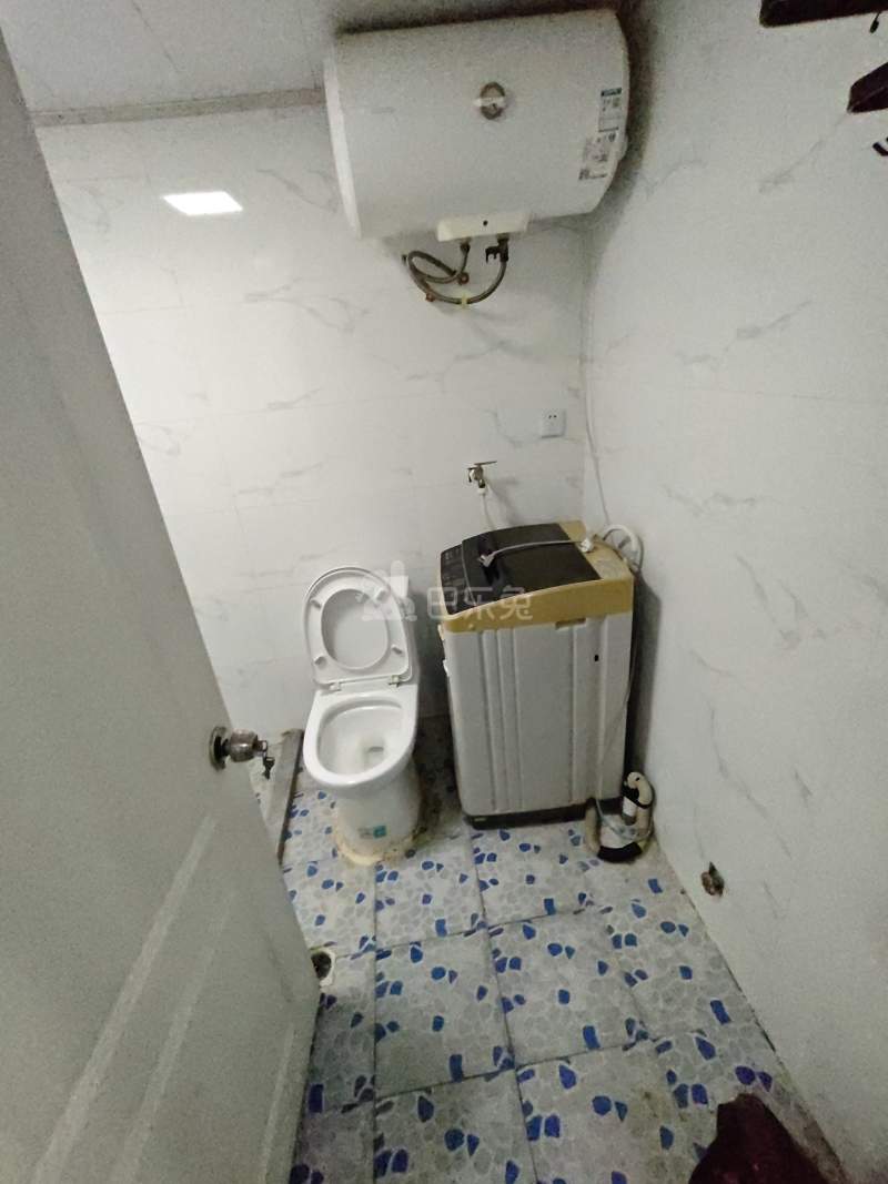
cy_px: 592
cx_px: 444
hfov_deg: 81.7
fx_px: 513
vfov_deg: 98.2
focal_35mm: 15
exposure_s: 1/200
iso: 2000
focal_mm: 1.91
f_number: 2.2
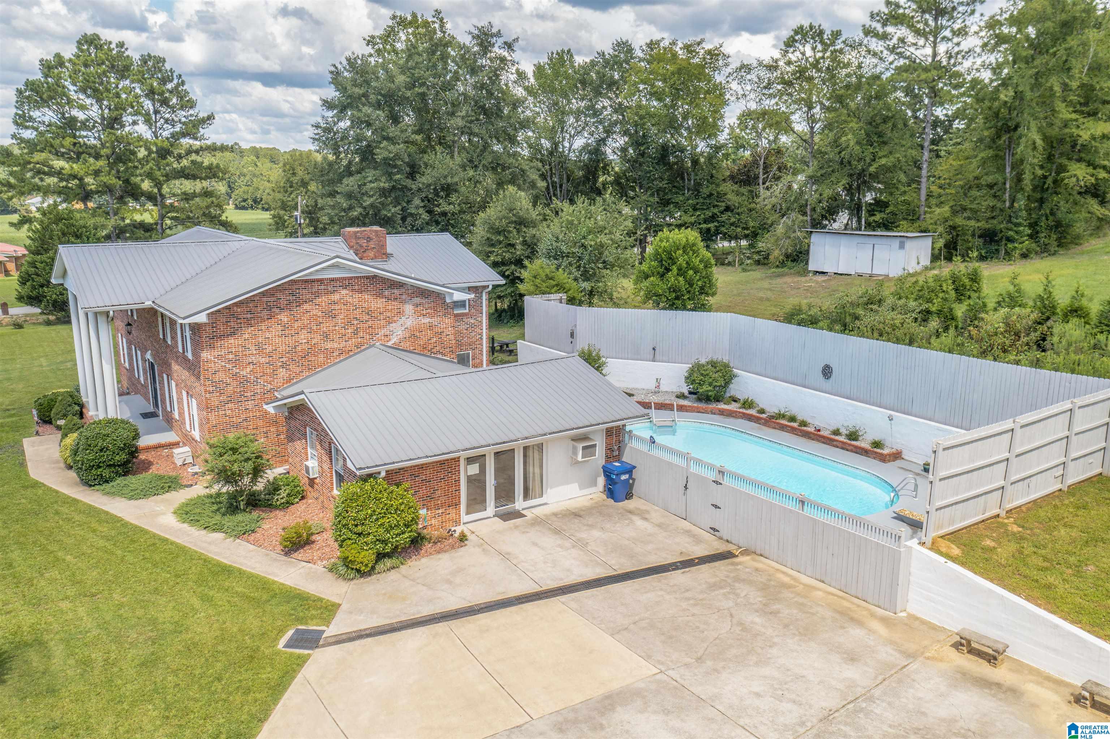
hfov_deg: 65.5
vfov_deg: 46.4
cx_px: 555
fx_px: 863
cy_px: 370
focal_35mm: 28
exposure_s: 1/200
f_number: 4.5
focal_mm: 10.26
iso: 100
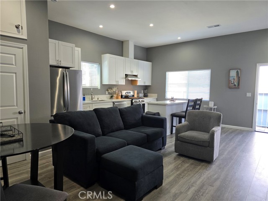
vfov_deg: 58.9
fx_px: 178
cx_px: 134
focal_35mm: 23
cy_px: 100
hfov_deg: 73.9
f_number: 1.7
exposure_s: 1/120
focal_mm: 6.3
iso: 125
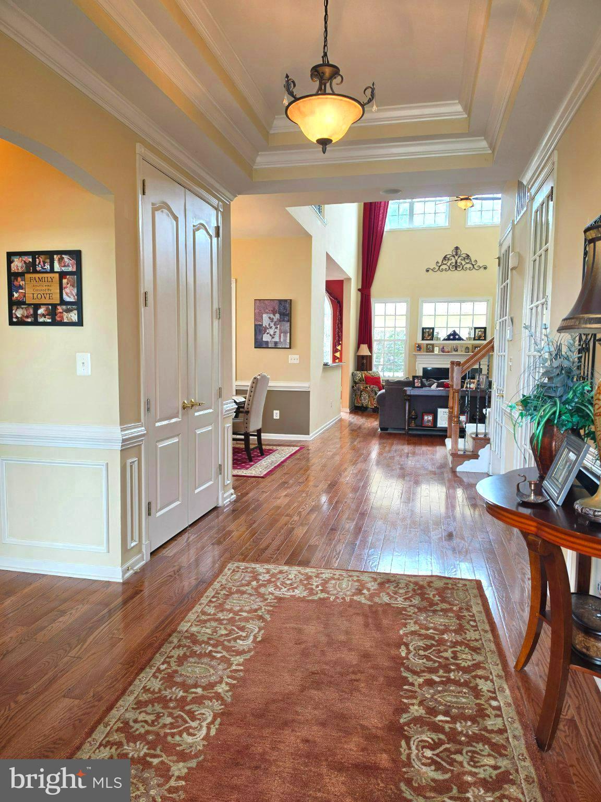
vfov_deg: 73.9
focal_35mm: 23
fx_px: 532
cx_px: 300
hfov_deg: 58.9
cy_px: 401
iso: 50
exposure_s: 1/120
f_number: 1.4
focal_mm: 6.5
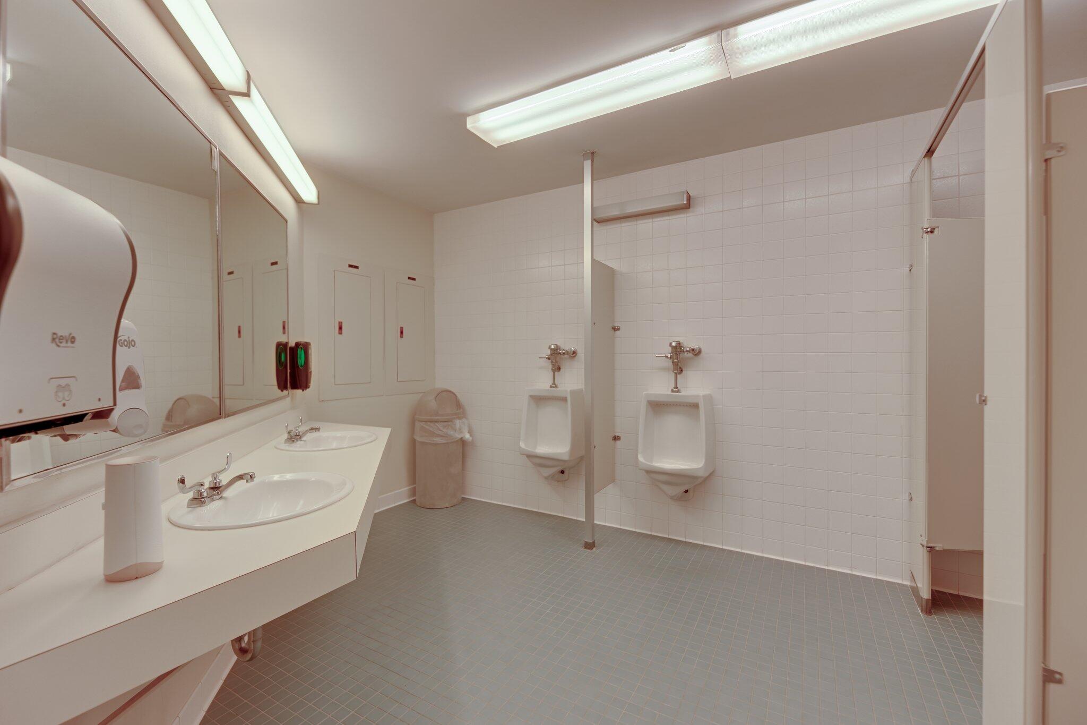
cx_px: 544
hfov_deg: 100.4
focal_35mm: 15
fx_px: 453
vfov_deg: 77.3
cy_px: 362
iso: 500
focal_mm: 15
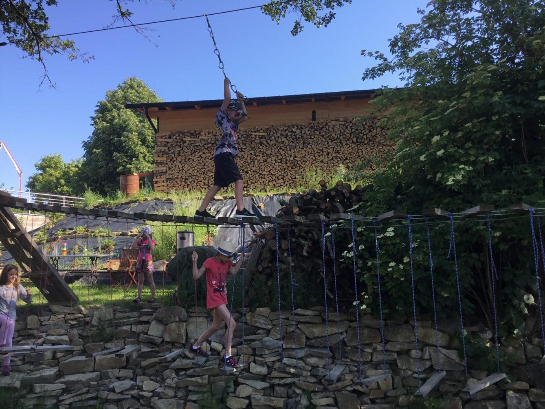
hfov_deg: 58.3
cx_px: 272
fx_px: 488
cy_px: 204
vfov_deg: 45.5
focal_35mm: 31
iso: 25
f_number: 2.4
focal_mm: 3.3
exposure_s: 1/420
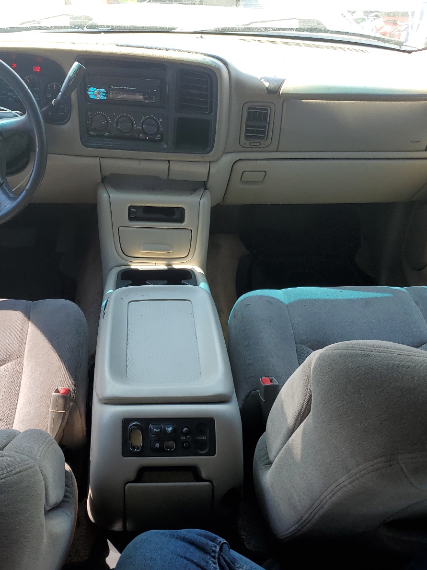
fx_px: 576
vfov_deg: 52.6
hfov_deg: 40.4
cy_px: 283
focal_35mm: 35
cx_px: 158
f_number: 1.5
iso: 50
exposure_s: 1/217
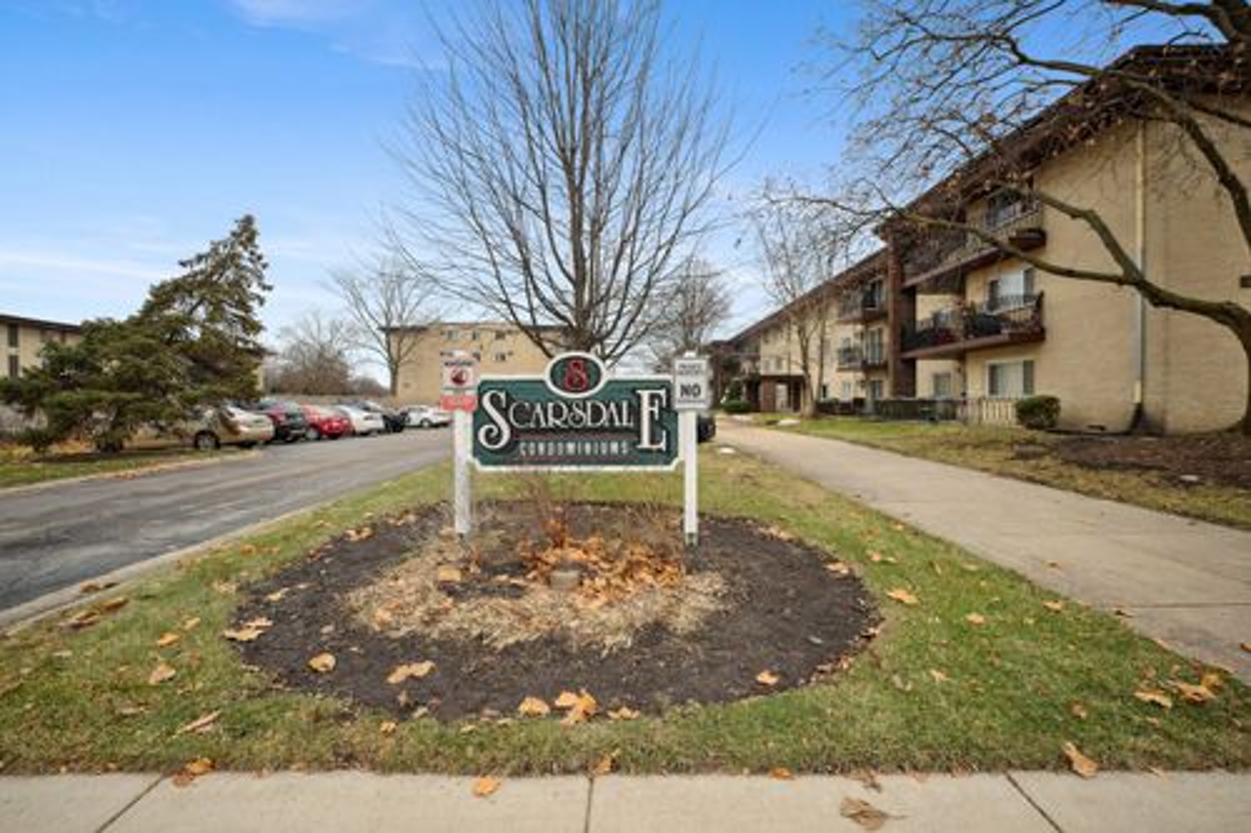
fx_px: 507
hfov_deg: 101.9
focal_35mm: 15
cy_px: 416
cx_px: 626
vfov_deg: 78.8
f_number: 3.5
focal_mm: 14.6
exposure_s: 1/50
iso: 100
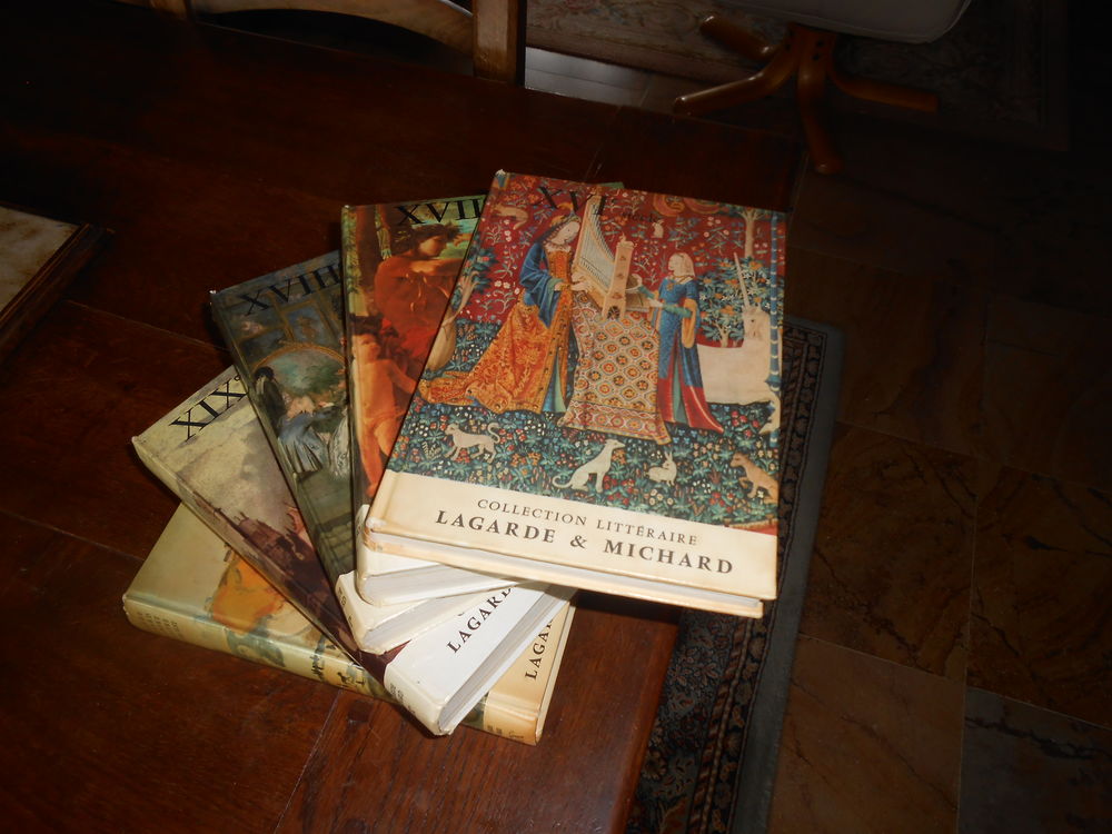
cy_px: 417
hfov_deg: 67.3
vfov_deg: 53.1
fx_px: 835
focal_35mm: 26
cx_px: 556
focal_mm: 4.6
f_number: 3.5
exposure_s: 1/25
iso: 80
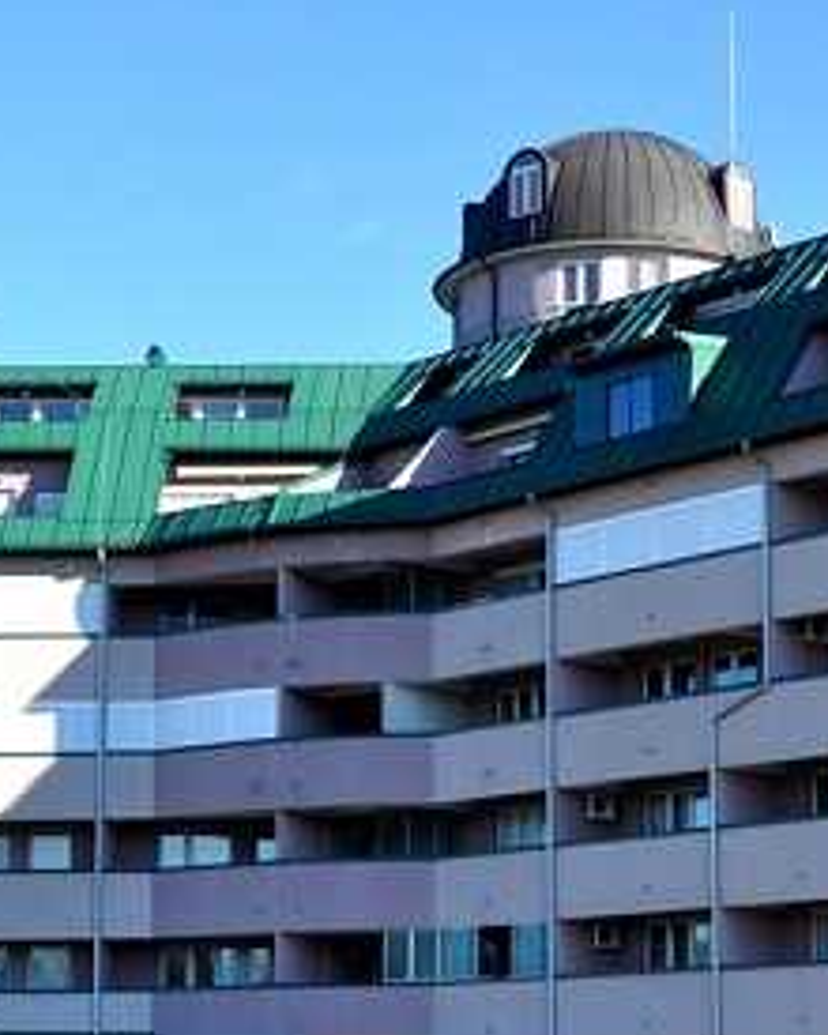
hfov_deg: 17.7
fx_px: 2634
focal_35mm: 86
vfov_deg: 22.0
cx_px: 689
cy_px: 794
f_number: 9
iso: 200
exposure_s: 1/320
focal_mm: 24
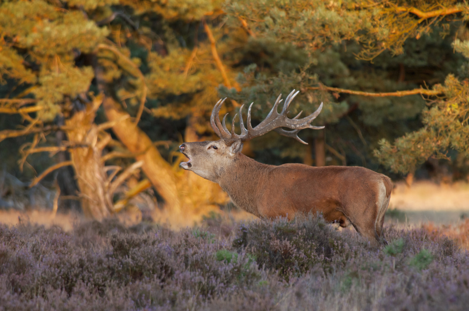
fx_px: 9759
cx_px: 234
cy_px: 156
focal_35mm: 750
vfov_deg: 1.8
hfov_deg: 2.8
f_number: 6.7
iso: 320
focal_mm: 500
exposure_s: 1/80
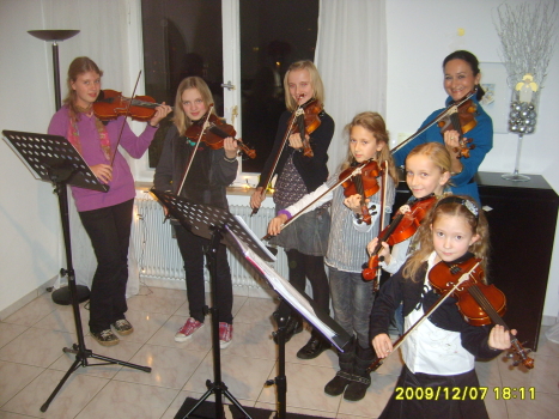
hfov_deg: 52.6
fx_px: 565
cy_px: 210
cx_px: 280
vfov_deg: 40.7
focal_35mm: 35
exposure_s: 1/45
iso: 163
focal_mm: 5.8
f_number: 2.8
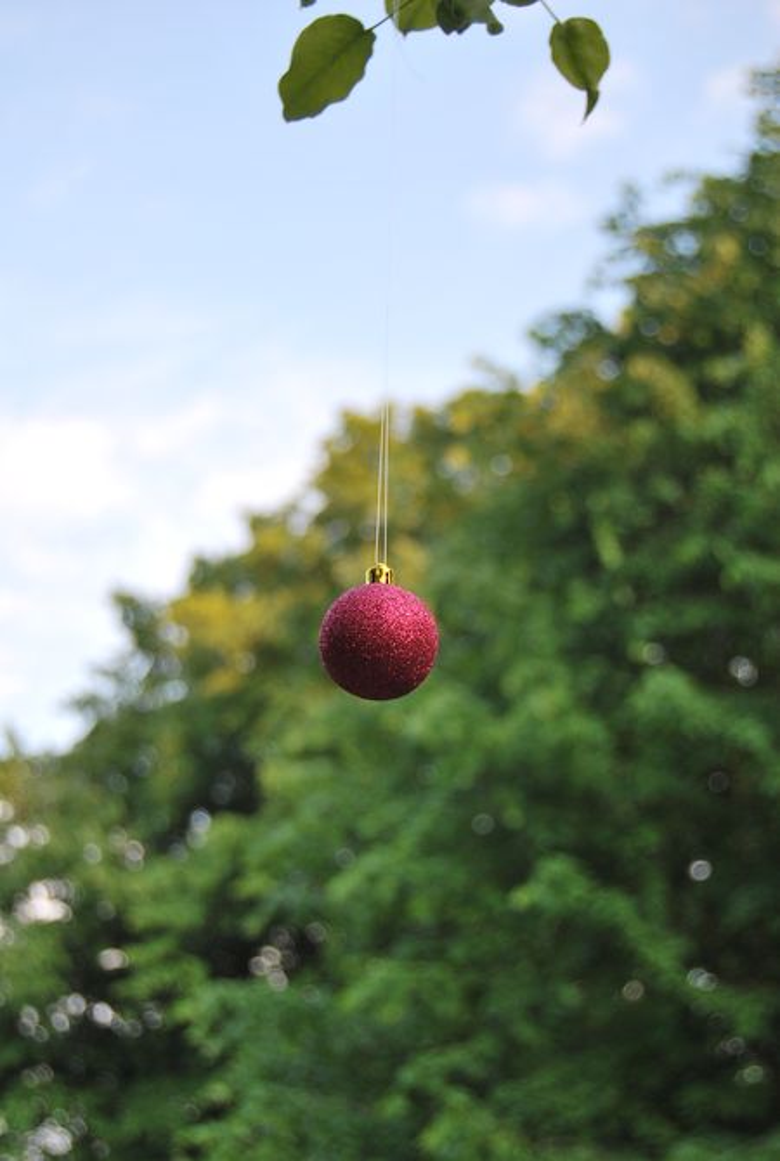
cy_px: 580
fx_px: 2037
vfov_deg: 31.8
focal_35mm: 63
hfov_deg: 21.7
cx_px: 390
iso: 180
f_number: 5.6
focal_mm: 42
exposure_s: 1/125
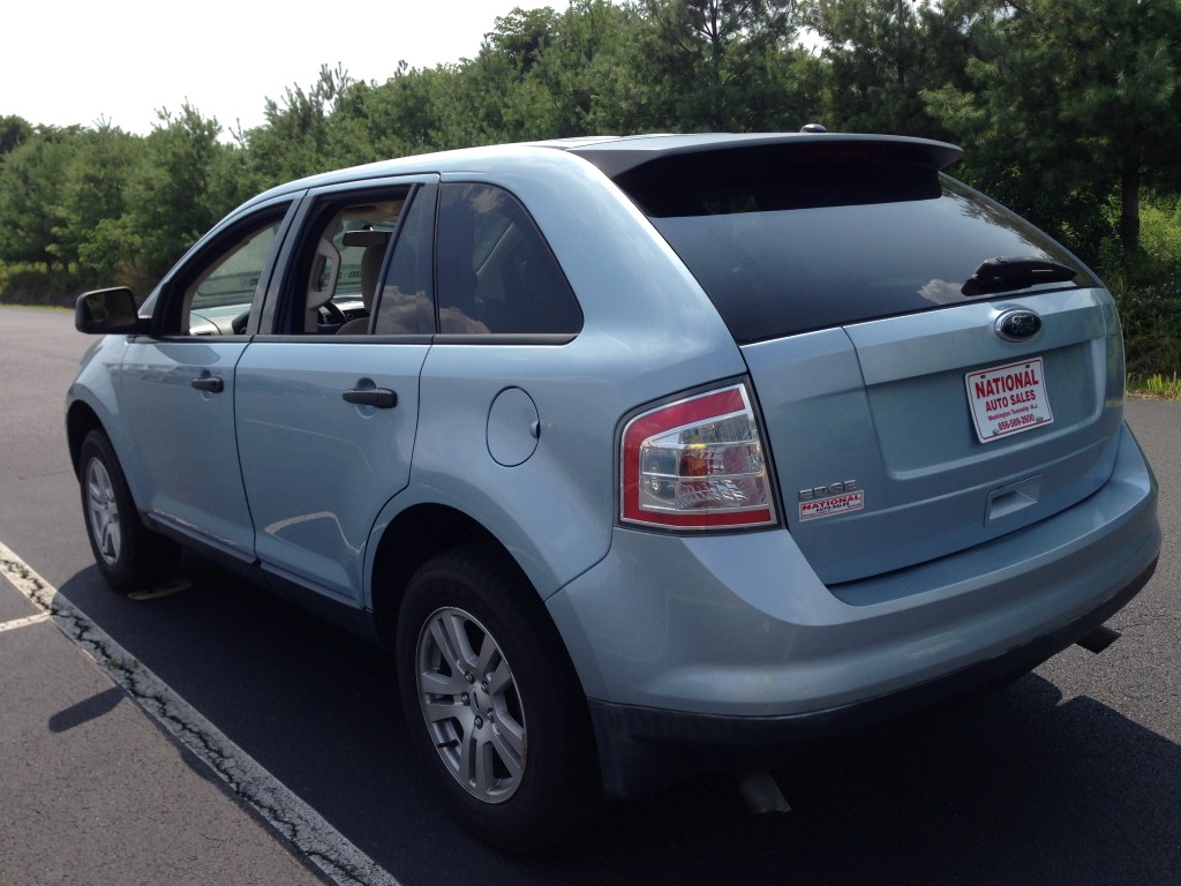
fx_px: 1126
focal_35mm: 33
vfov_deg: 42.9
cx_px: 590
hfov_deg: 55.4
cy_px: 443
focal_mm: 4.12
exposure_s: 1/1290
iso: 50
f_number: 2.4
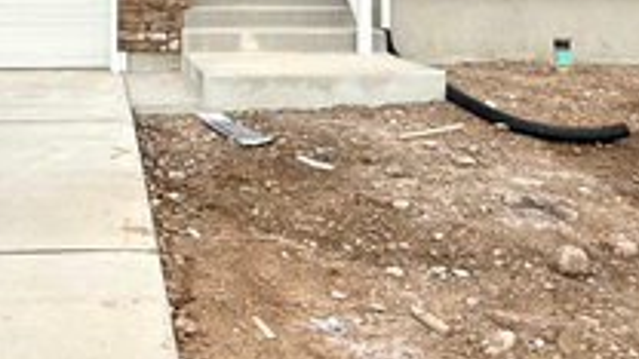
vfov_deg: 23.6
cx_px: 135
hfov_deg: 42.0
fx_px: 796
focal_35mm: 47
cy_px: -52
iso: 50
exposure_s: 1/590
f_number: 2.2
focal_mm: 2.22
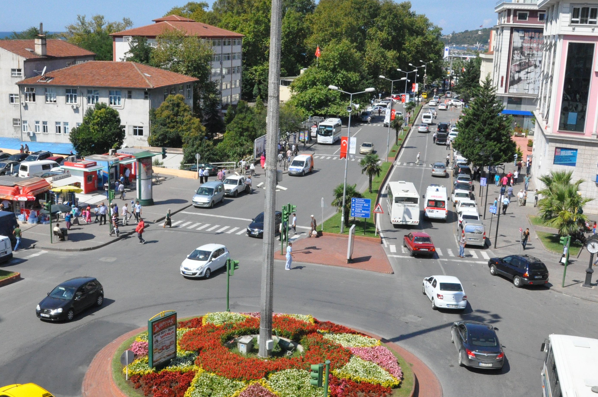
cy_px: 212
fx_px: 697
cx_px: 232
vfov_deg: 31.8
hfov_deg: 46.1
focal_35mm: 42
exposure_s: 1/1000
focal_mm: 18
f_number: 16
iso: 1600
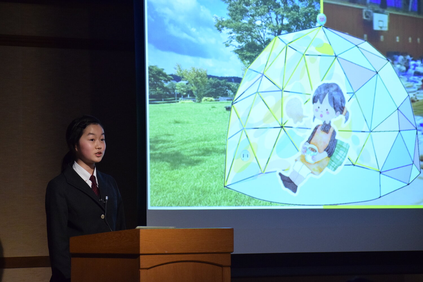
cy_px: 141
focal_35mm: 174
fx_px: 2045
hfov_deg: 11.8
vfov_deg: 7.9
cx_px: 212
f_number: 5
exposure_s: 1/200
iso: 2800
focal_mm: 116
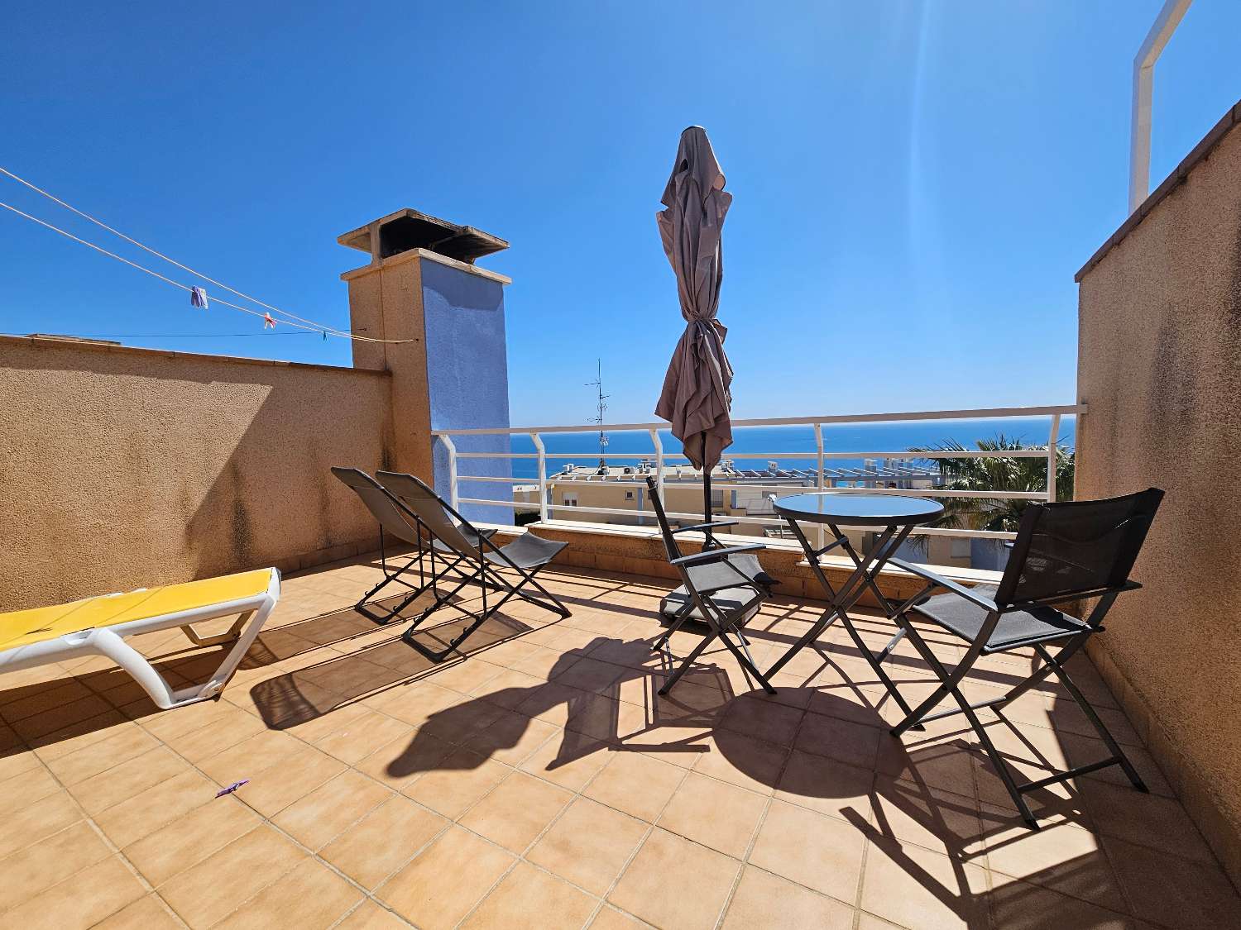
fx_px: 466
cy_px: 465
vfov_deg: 89.9
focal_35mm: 13
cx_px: 620
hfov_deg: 106.2
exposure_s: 1/4444
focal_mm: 2.2
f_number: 2.2
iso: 50
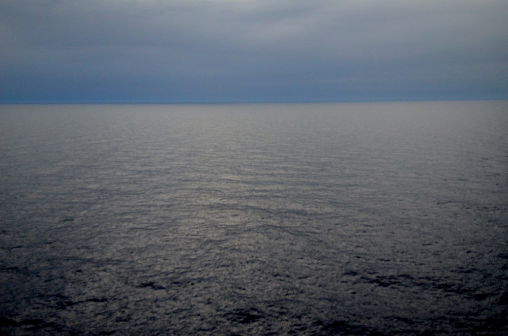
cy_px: 168
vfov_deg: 43.4
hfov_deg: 62.0
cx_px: 254
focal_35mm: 30
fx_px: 422
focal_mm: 20
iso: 1600
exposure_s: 1/8000
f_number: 4.5
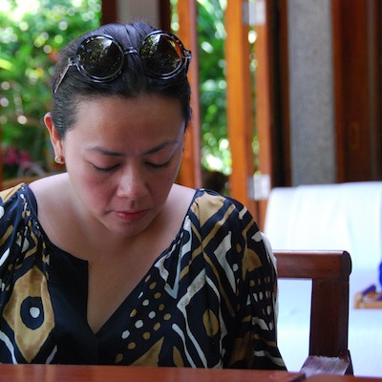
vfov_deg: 15.2
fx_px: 1436
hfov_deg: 15.1
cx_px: 108
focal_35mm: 115
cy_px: 191
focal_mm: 60
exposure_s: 1/125
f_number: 5
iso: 1000
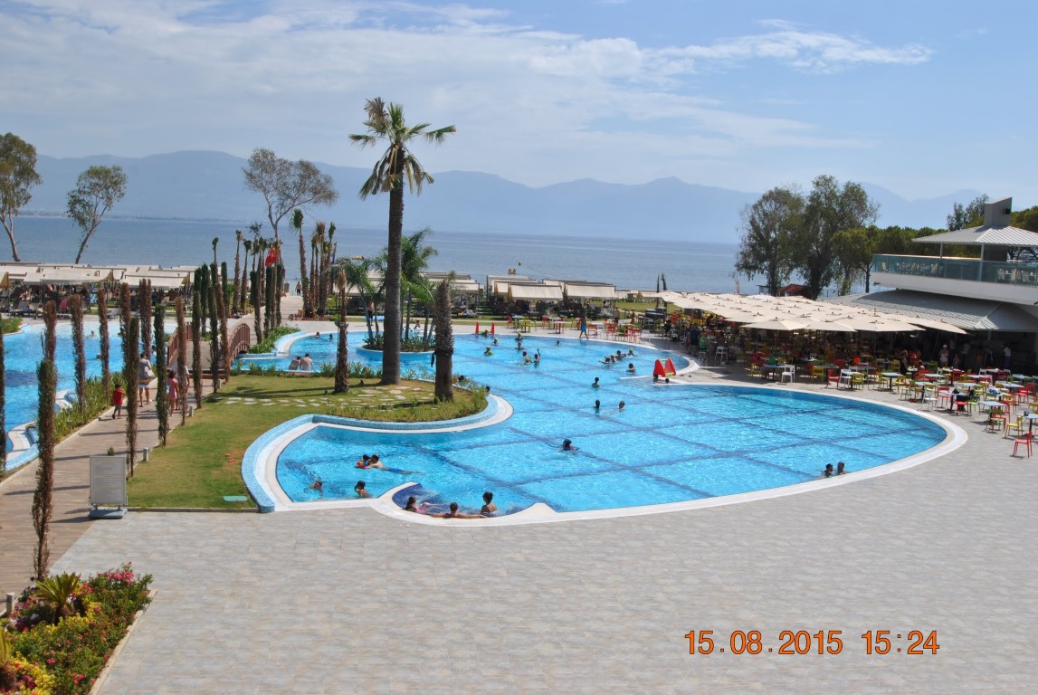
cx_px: 519
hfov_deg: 53.1
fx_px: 1039
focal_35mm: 36
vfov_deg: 37.0
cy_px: 348
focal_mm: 24
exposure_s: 1/320
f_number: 9
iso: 100
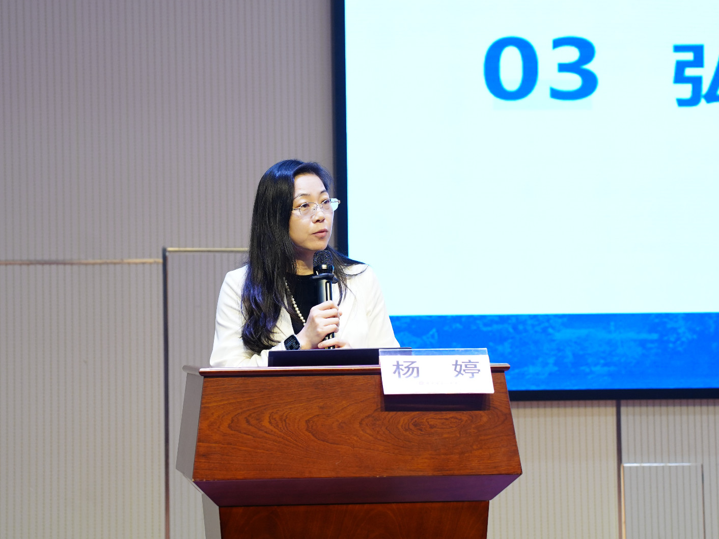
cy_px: 270
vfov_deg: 12.1
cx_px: 318
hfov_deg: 16.1
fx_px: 2534
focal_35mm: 122
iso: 800
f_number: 4.5
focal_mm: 75
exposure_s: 1/129
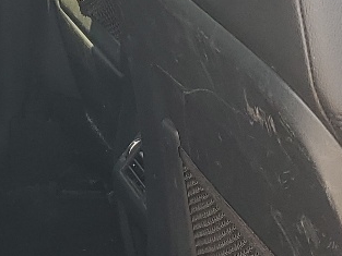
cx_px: -84
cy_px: -1
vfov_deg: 11.1
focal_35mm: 133
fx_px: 1315
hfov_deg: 14.3
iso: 50
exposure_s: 1/192
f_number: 1.5
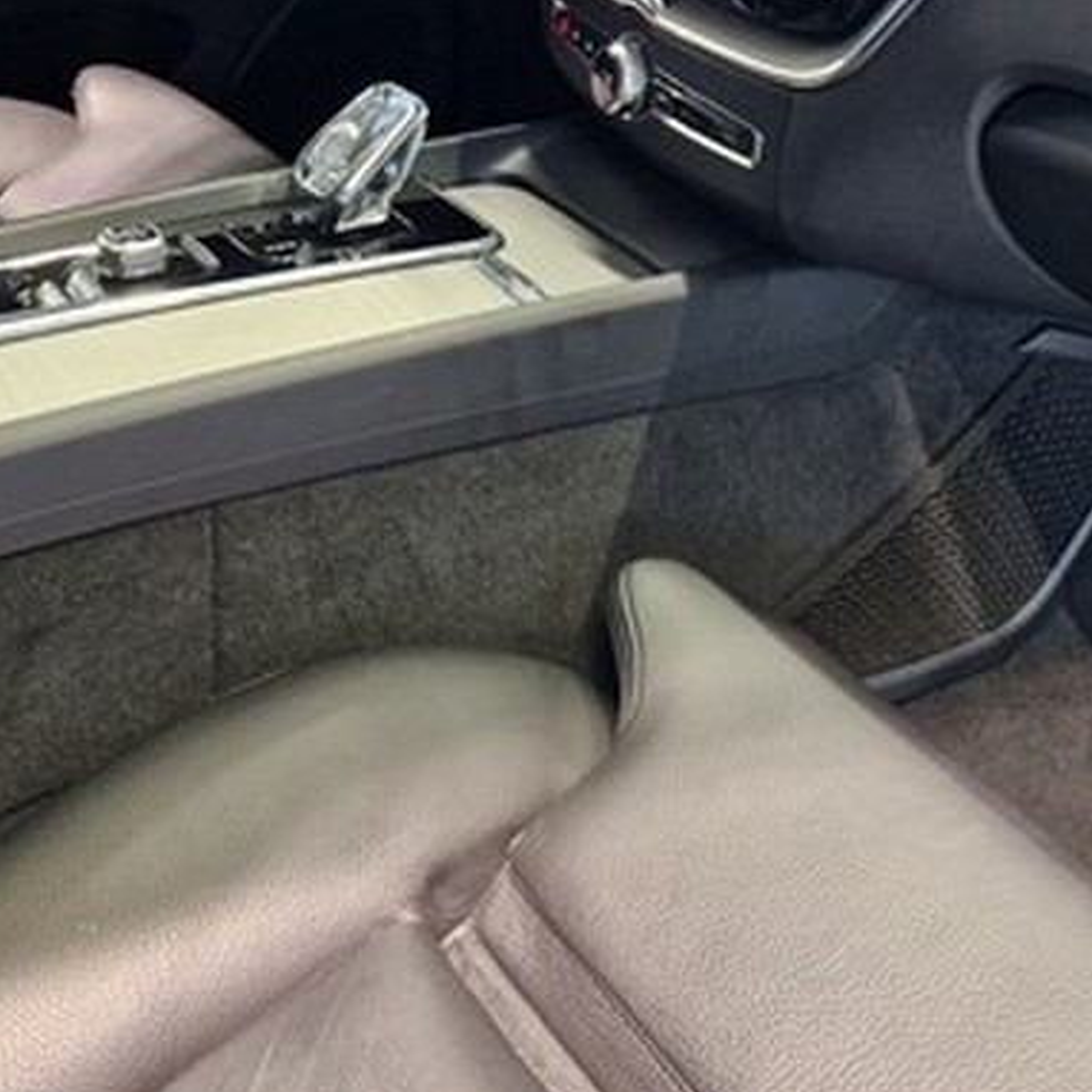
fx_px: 1927
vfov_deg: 31.4
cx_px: 552
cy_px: 387
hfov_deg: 31.6
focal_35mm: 54
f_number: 1.8
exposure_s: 1/100
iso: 400
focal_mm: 5.4
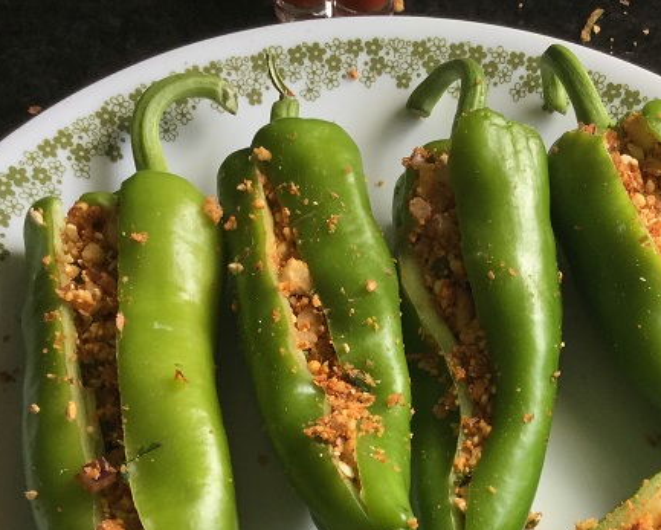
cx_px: 467
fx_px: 1116
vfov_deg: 26.0
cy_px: 454
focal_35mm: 57
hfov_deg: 32.6
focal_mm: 3.3
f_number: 2.4
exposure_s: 1/40
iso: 25
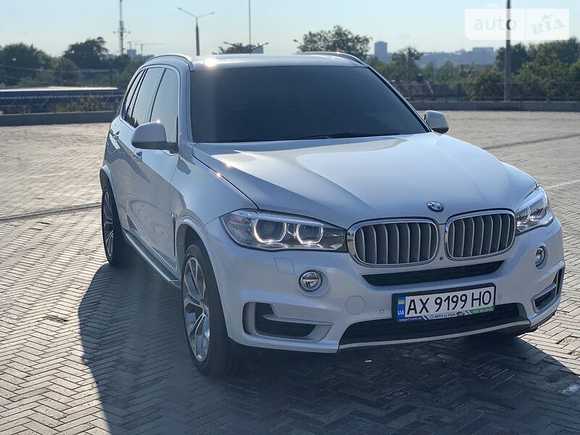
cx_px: 290
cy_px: 218
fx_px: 871
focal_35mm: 52
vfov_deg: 28.0
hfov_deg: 36.8
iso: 16
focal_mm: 6
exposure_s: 1/1453
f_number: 2.4
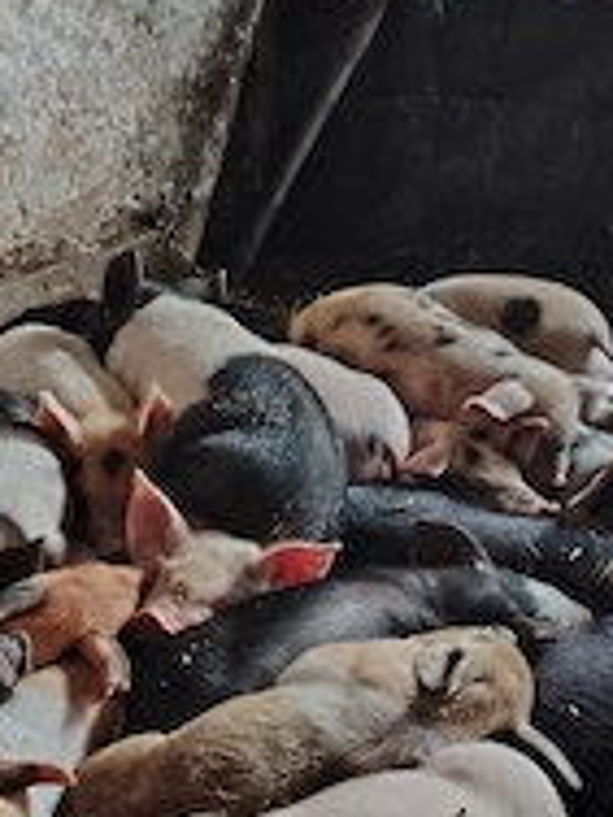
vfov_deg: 37.1
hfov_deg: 27.9
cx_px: 117
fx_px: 1204
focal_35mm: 51
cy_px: 539
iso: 9600
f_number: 1.75
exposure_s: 1/16.7
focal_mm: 5.25
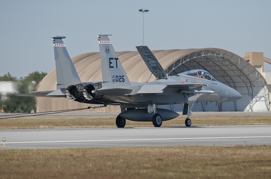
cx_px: 136
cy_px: 90
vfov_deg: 4.6
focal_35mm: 300
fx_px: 2254
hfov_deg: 6.9
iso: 400
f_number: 4
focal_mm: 300
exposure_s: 1/4000
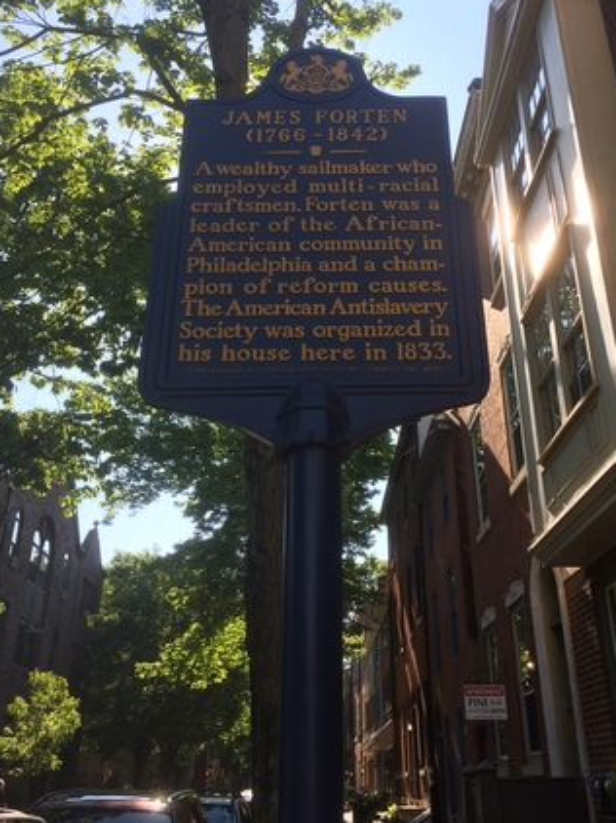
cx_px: 341
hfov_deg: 42.8
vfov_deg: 55.2
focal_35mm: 33
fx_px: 784
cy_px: 365
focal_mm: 4.15
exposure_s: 1/707
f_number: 2.2
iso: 32
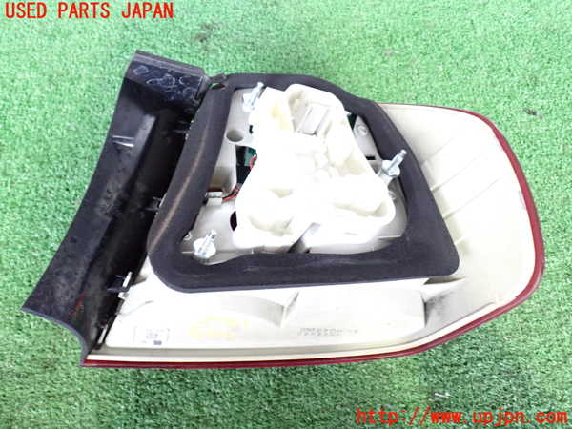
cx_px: 286
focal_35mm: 36
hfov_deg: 51.4
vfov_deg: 39.7
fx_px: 595
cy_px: 214
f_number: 2.5
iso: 800
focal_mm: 6.37
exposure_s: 1/30
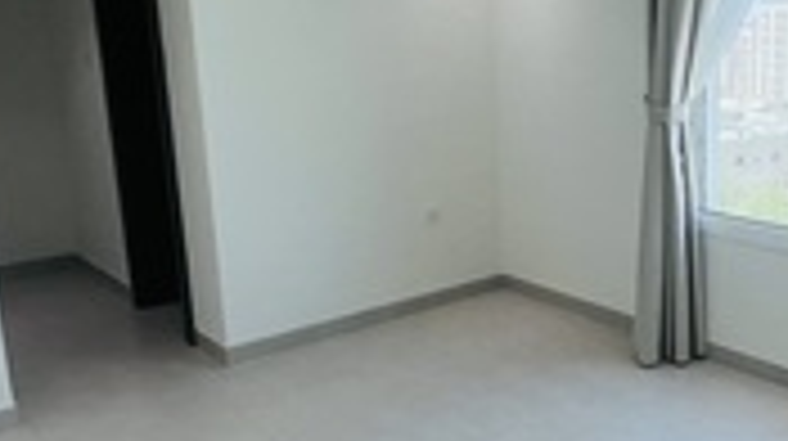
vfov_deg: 31.8
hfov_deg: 49.1
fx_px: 772
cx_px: 687
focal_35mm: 37
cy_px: 182
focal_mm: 1.57
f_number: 1.8
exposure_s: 1/99
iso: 32
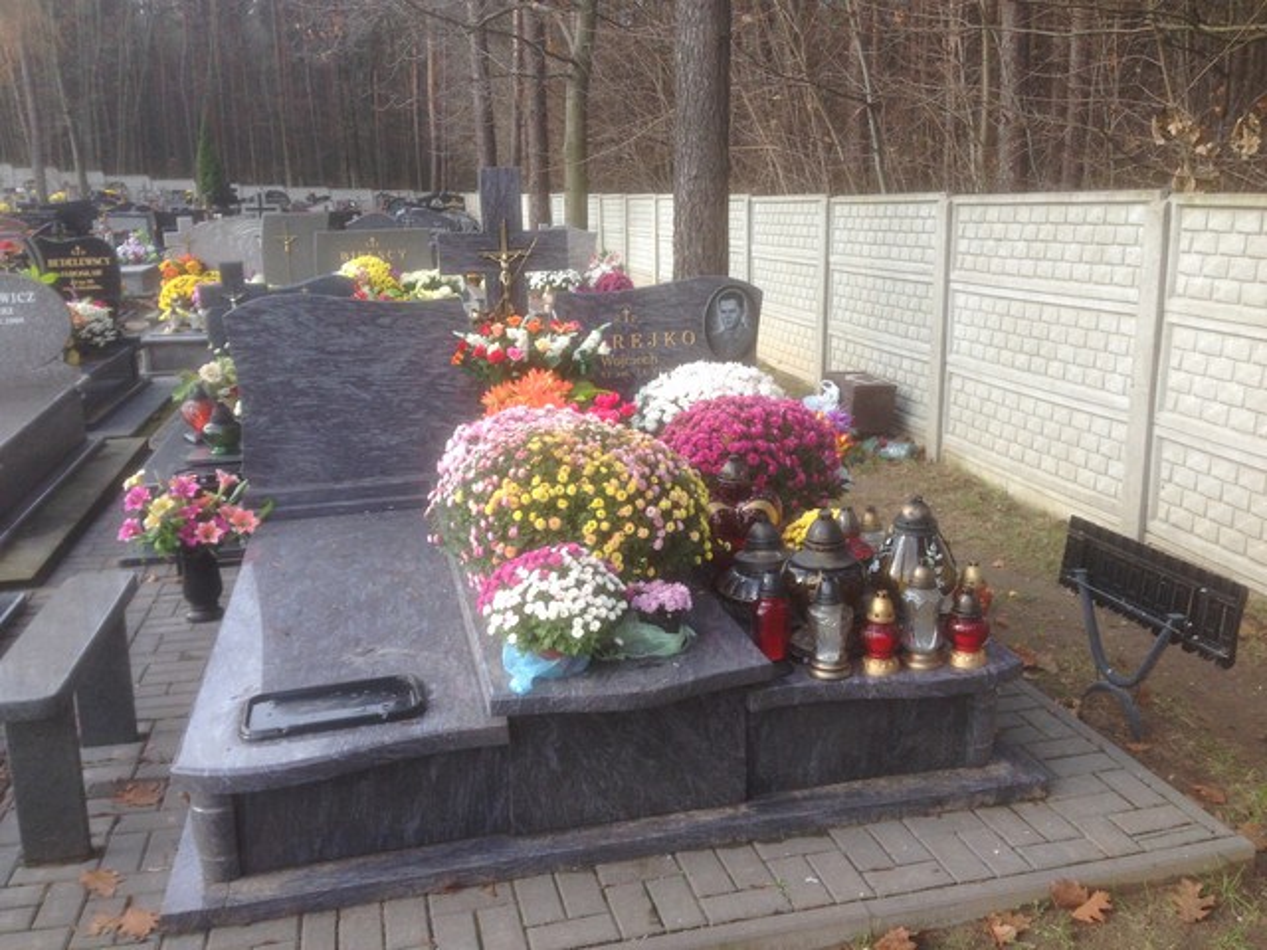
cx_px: 634
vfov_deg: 42.9
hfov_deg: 55.4
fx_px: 1208
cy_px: 475
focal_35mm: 33
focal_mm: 4.12
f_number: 2.4
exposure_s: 1/157
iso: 50
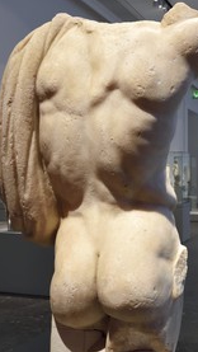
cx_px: 178
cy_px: 175
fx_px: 429
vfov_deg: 44.6
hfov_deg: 25.2
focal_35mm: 46
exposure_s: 1/40
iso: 3200
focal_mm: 29
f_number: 13
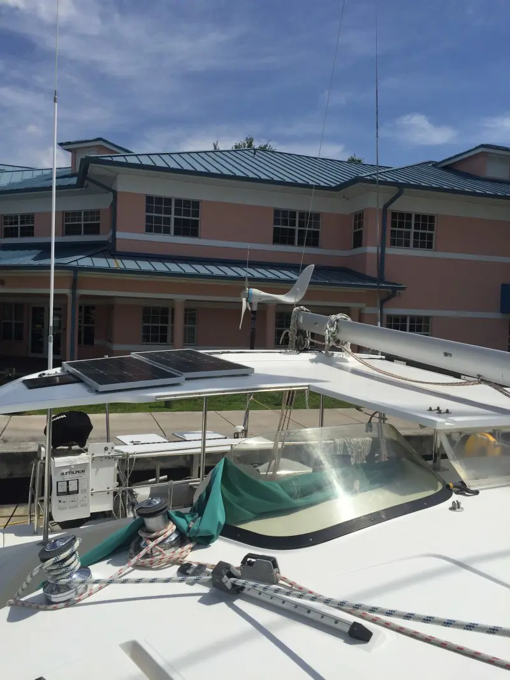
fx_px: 569
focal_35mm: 29
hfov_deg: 48.2
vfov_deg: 61.6
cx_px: 255
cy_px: 340
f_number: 2.2
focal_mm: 4.15
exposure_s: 1/5650
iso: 32
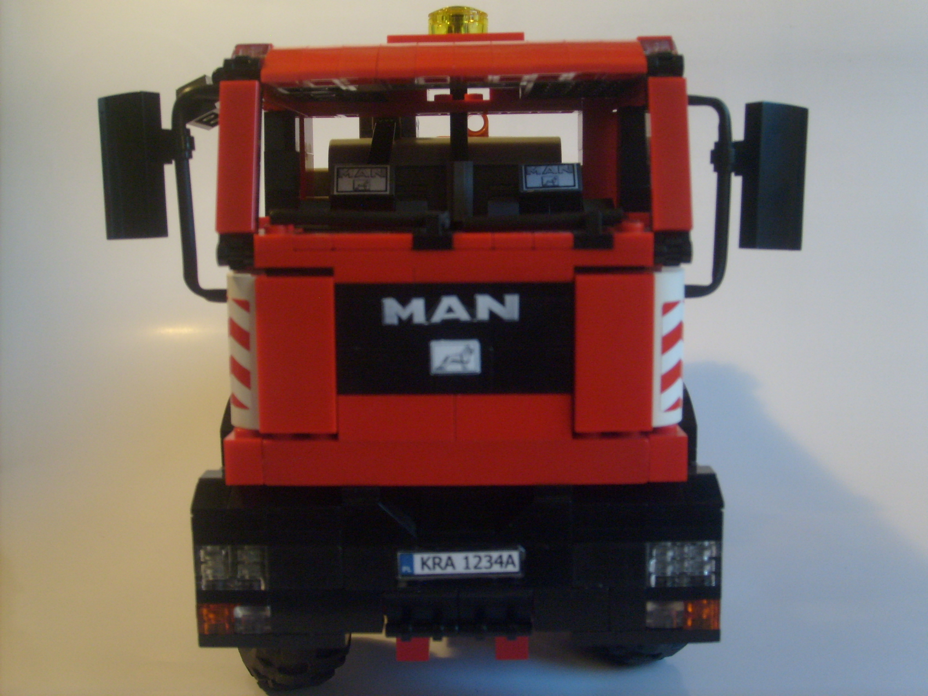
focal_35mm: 43
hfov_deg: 43.9
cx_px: 464
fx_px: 1153
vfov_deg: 33.6
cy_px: 348
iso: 100
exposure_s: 1/30
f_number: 3
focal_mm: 7.2
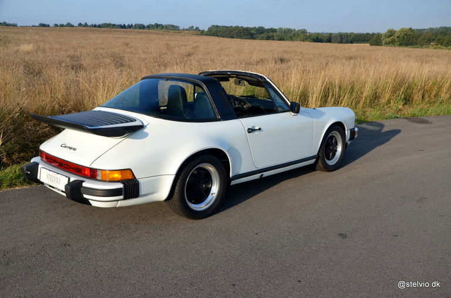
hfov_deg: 53.2
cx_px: 226
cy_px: 149
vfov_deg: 36.7
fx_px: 450
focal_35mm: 36
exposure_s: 1/200
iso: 200
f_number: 8
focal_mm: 24
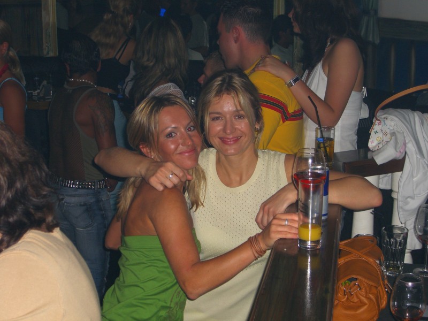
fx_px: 841
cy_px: 160
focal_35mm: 68
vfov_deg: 21.6
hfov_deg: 28.6
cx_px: 214
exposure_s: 1/60
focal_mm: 14.2
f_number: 4
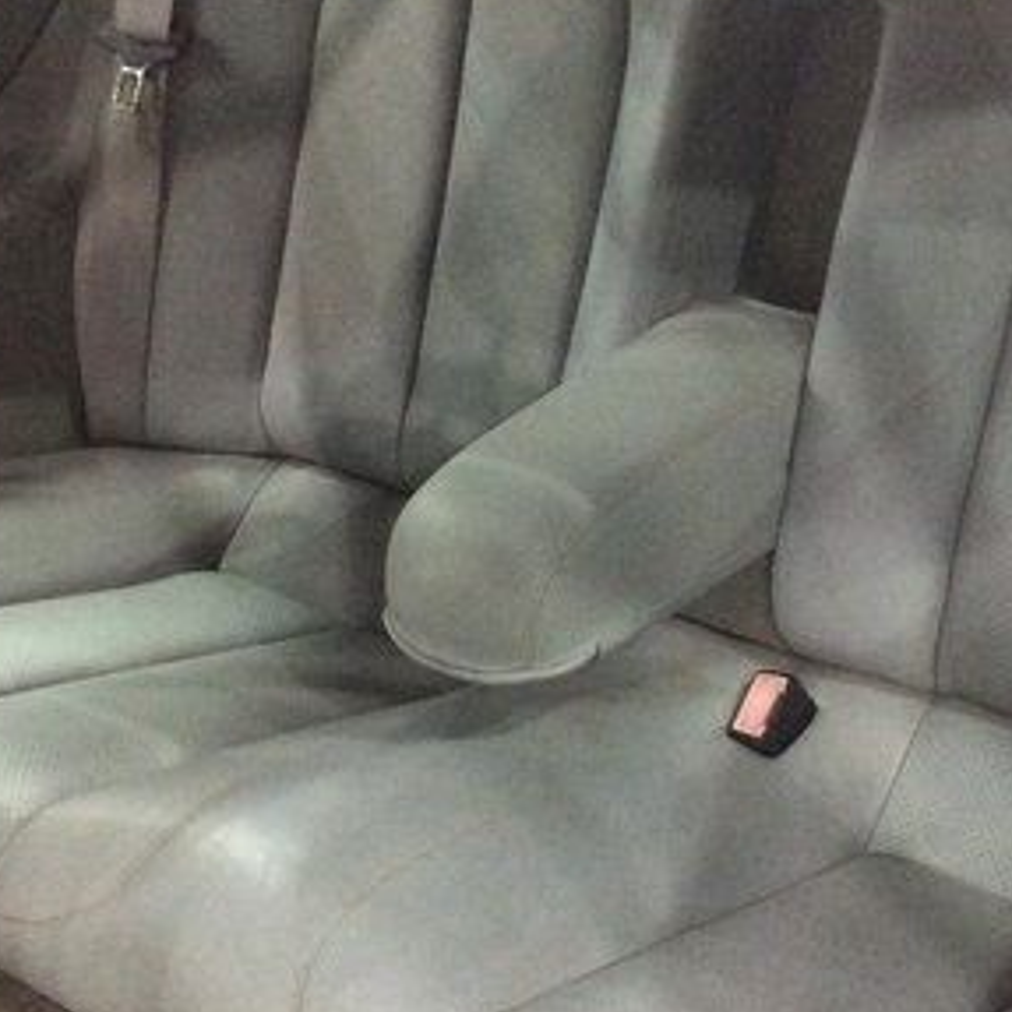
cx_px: 568
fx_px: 2084
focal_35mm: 63
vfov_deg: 27.3
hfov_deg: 27.3
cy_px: 515
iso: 250
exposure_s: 1/20
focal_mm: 3.3
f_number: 2.4
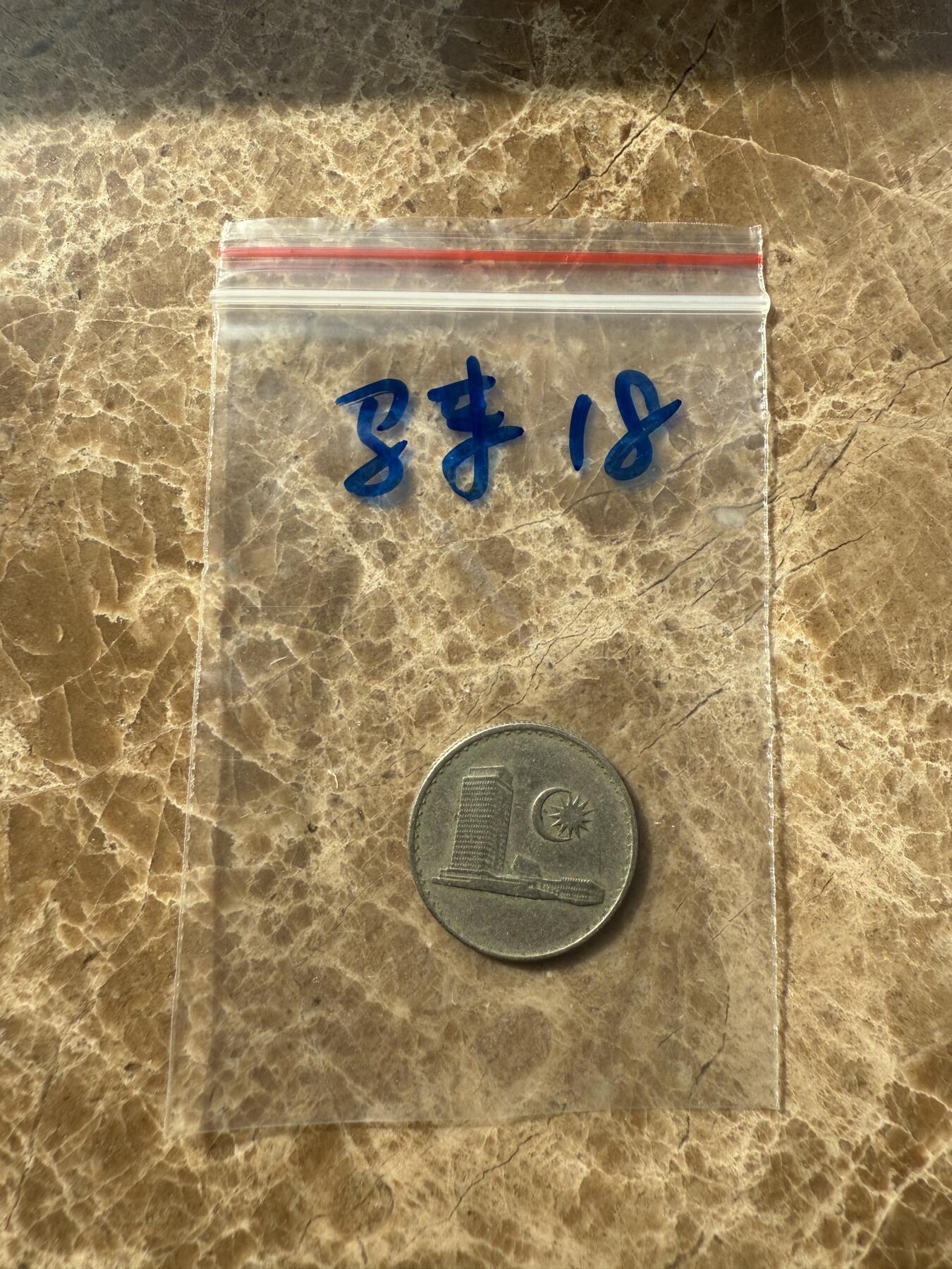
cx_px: 476
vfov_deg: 71.6
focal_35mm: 24
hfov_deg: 56.8
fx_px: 880
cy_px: 634
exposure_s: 1/511
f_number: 2.2
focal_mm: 2.22
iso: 40
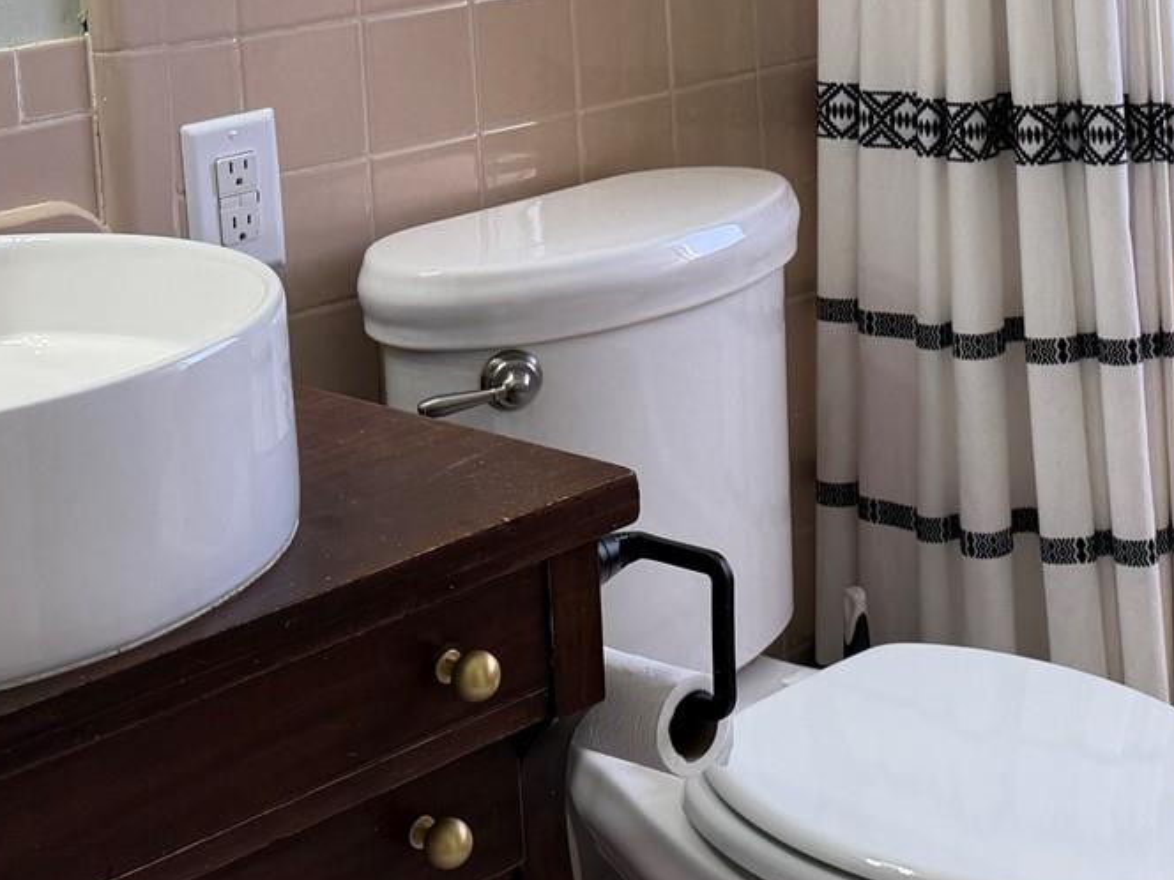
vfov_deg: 19.2
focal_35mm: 74
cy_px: -62
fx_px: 2510
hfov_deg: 26.1
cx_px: 856
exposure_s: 1/120
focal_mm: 6.76
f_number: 1.78
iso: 64
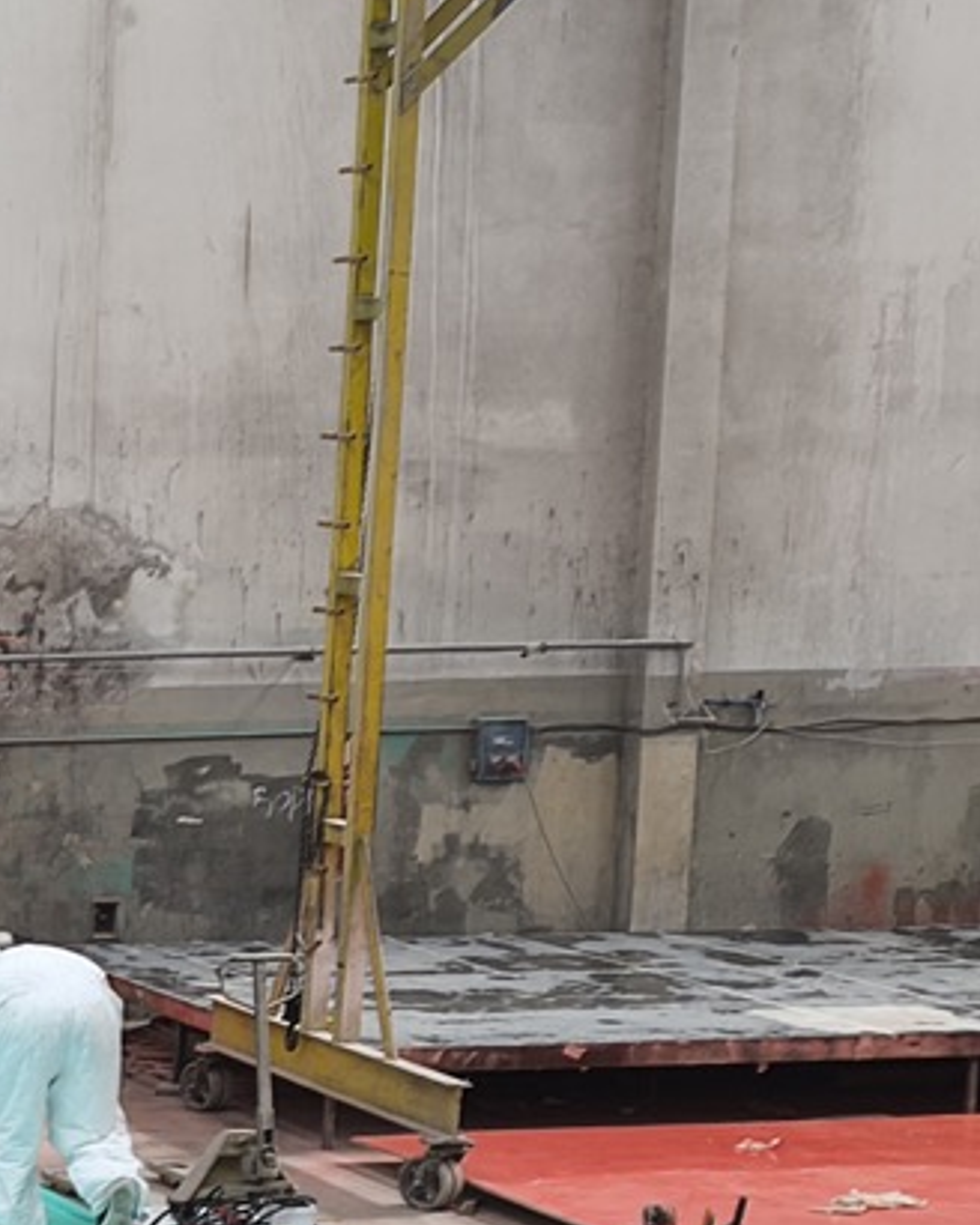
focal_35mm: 120
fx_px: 4351
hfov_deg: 12.0
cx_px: -657
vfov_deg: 15.6
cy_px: 1318
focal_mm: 6.57
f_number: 1.6
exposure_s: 1/100
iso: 100
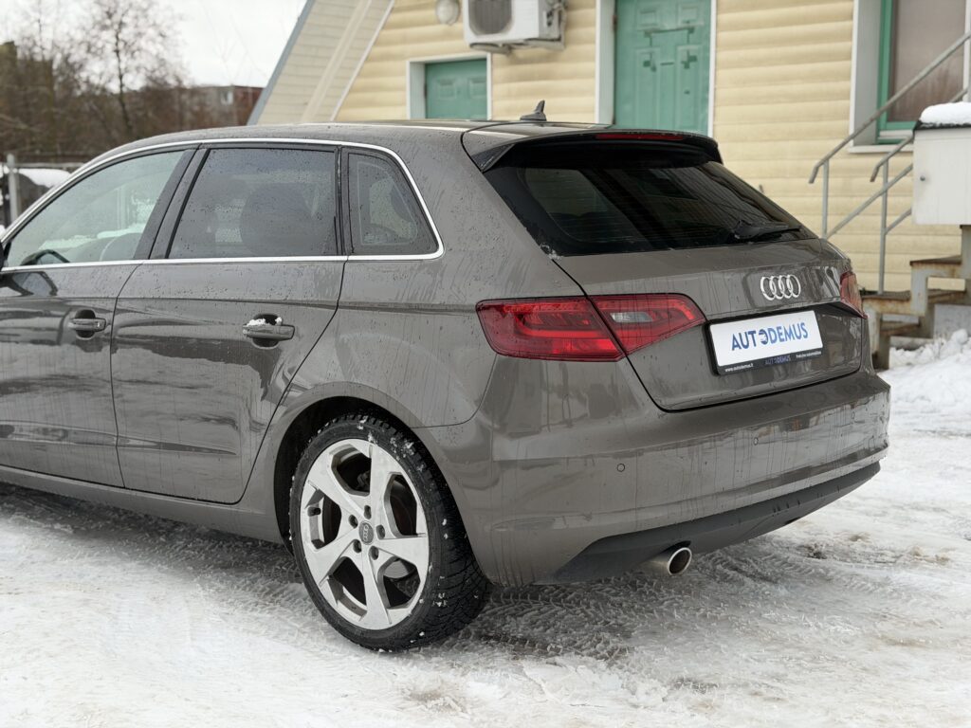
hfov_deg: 39.7
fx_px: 1346
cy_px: 364
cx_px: 486
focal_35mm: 48
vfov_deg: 30.3
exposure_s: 1/352
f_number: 1.78
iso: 80
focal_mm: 6.76
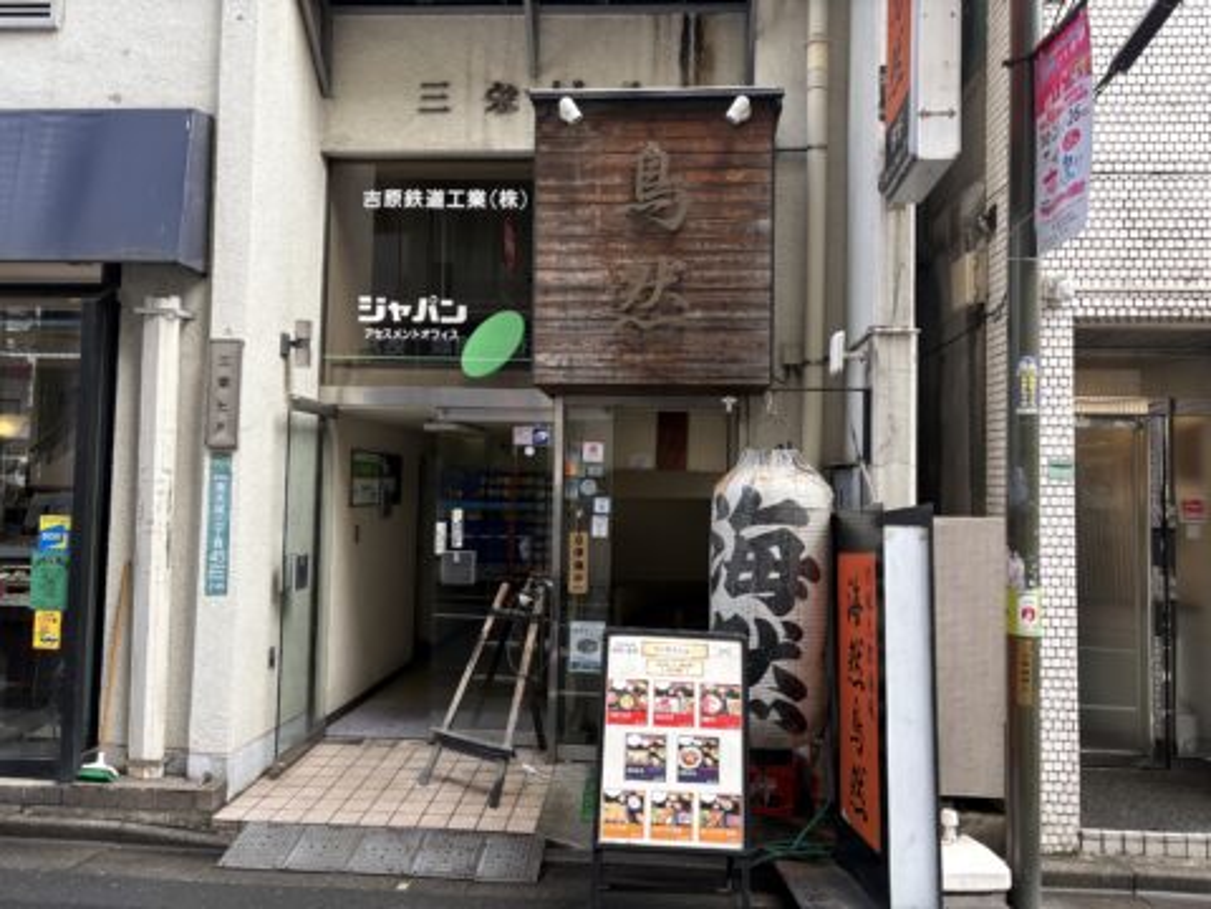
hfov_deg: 67.3
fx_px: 910
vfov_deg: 53.1
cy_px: 454
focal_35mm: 26
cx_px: 606
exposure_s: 1/280
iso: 40
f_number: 1.6
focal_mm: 5.96
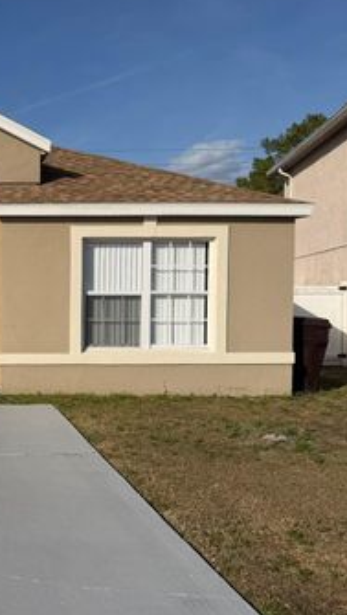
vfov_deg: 51.6
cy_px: 317
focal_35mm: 39
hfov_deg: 27.7
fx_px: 636
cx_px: -39
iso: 80
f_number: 1.78
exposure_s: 1/10309
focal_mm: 6.76
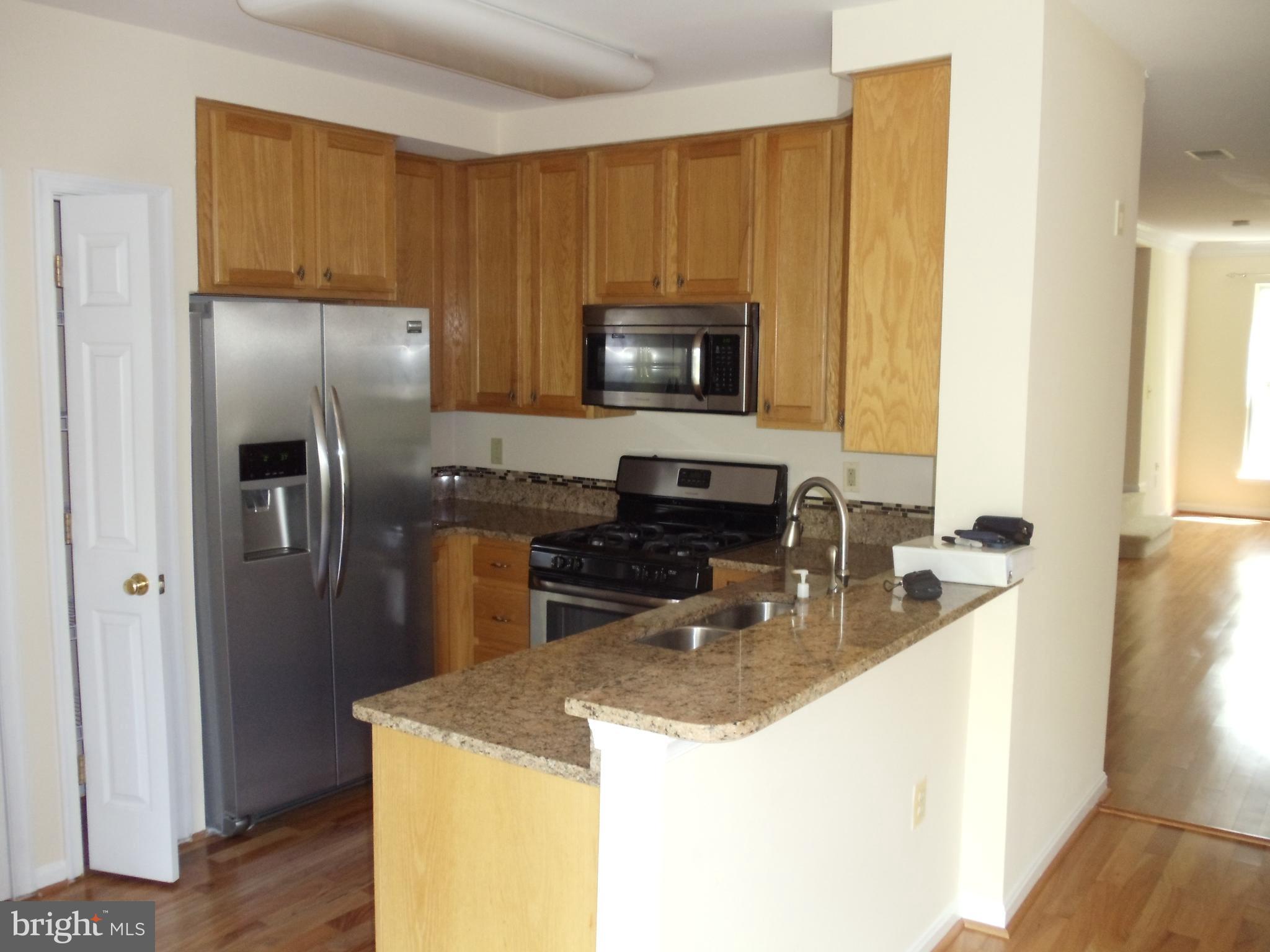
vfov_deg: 32.9
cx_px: 635
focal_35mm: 44
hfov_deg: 42.9
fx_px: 1614
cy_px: 476
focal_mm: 6
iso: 400
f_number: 3.5
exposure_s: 1/30
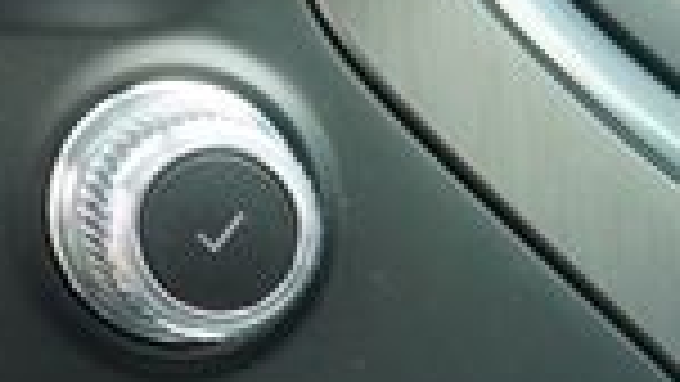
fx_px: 1930
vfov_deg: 10.6
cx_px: -608
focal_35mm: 107
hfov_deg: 16.2
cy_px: -319
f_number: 4
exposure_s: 1/60
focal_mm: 16
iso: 100
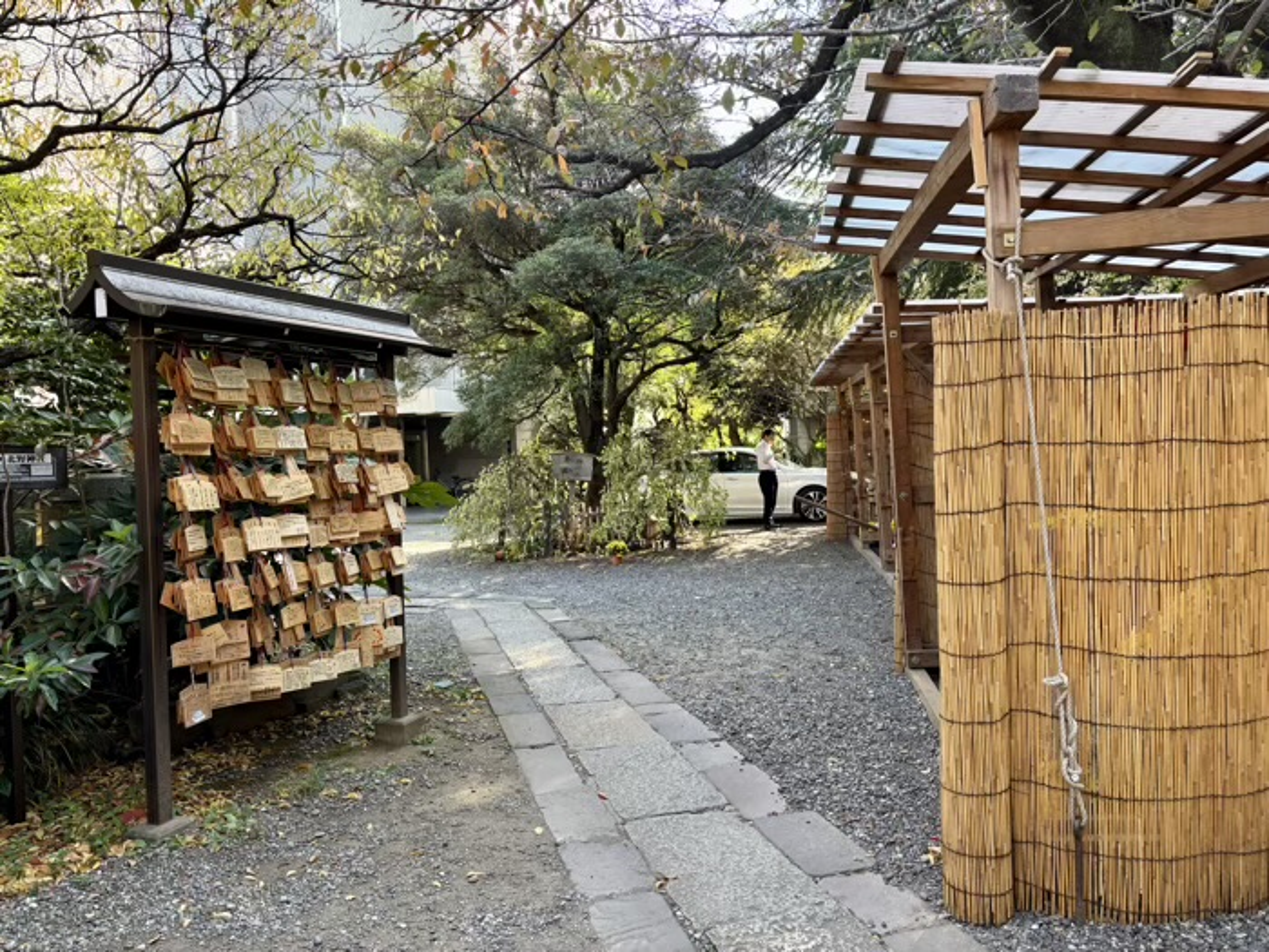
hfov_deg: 67.3
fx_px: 953
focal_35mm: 26
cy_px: 476
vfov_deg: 53.1
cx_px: 634
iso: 40
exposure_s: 1/121
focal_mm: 5.96
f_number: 1.6
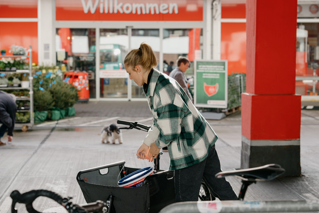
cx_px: 160
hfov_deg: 23.9
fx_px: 753
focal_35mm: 85
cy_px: 106
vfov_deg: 16.1
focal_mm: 85
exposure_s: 1/400
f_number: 4.5
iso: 250
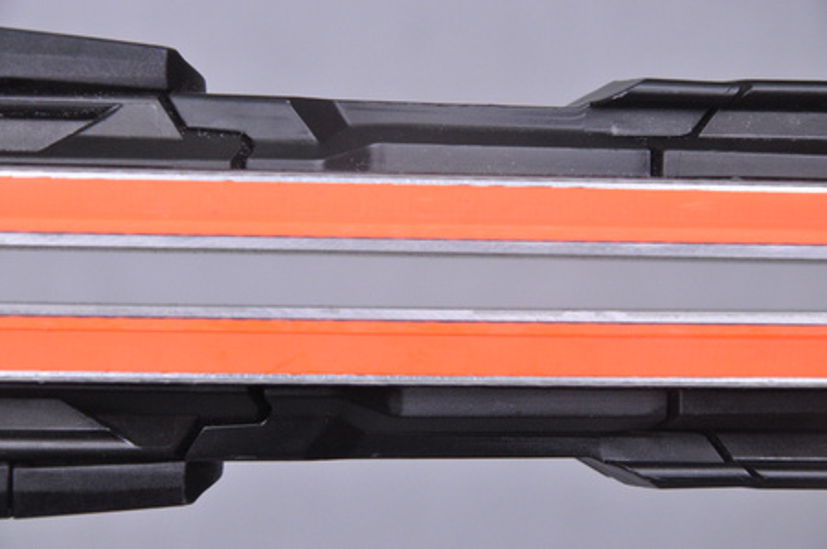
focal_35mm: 158
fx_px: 3614
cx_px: 414
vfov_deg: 8.7
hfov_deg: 13.1
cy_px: 274
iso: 3200
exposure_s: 1/125
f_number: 9.5
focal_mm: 105
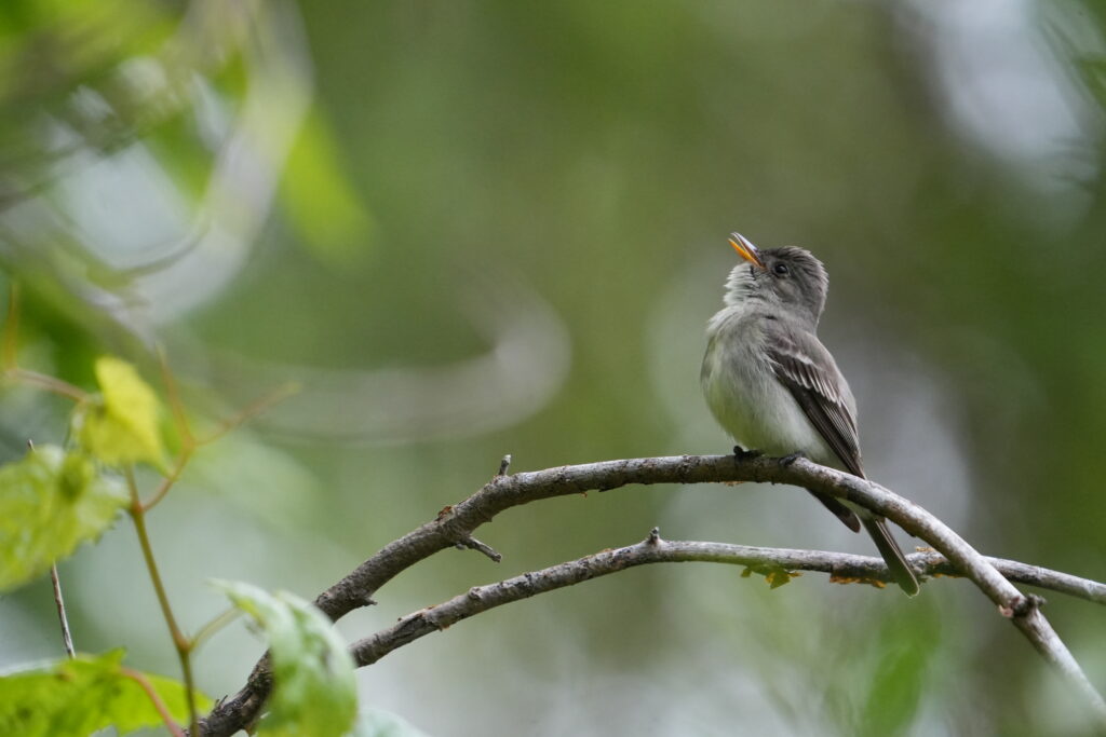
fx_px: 27652
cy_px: 368
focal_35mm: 900
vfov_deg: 1.5
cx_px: 553
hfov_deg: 2.3
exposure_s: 1/500
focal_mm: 600
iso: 2000
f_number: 6.3
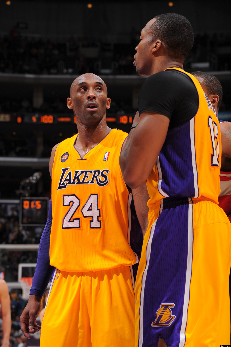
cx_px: 116
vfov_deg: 17.1
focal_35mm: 120
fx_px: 1156
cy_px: 174
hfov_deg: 11.4
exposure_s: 1/250
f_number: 7.1
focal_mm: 120
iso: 320
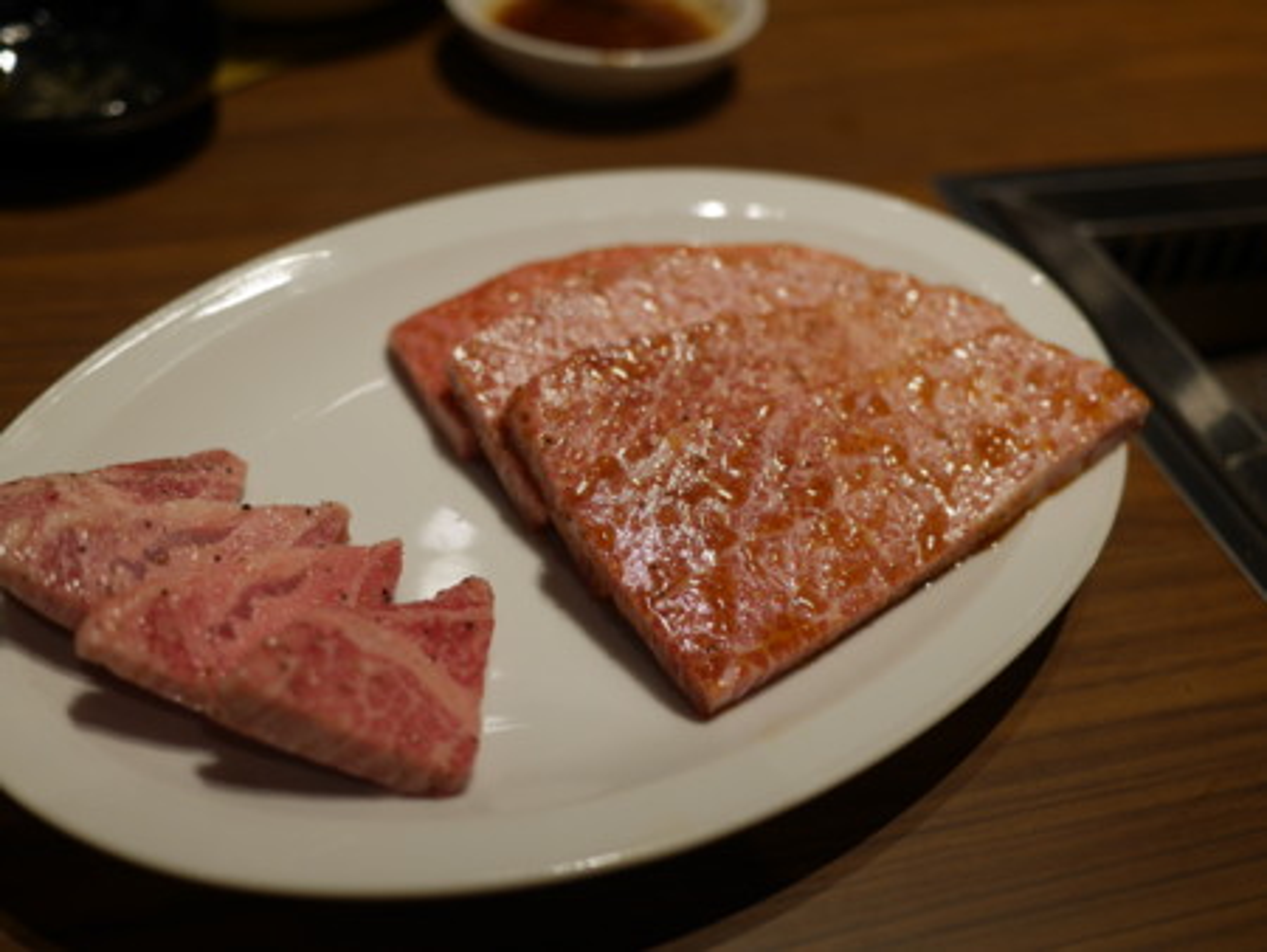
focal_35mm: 40
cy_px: 476
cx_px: 634
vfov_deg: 36.0
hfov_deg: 46.8
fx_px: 1465
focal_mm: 20
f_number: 1.8
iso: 200
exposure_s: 1/125
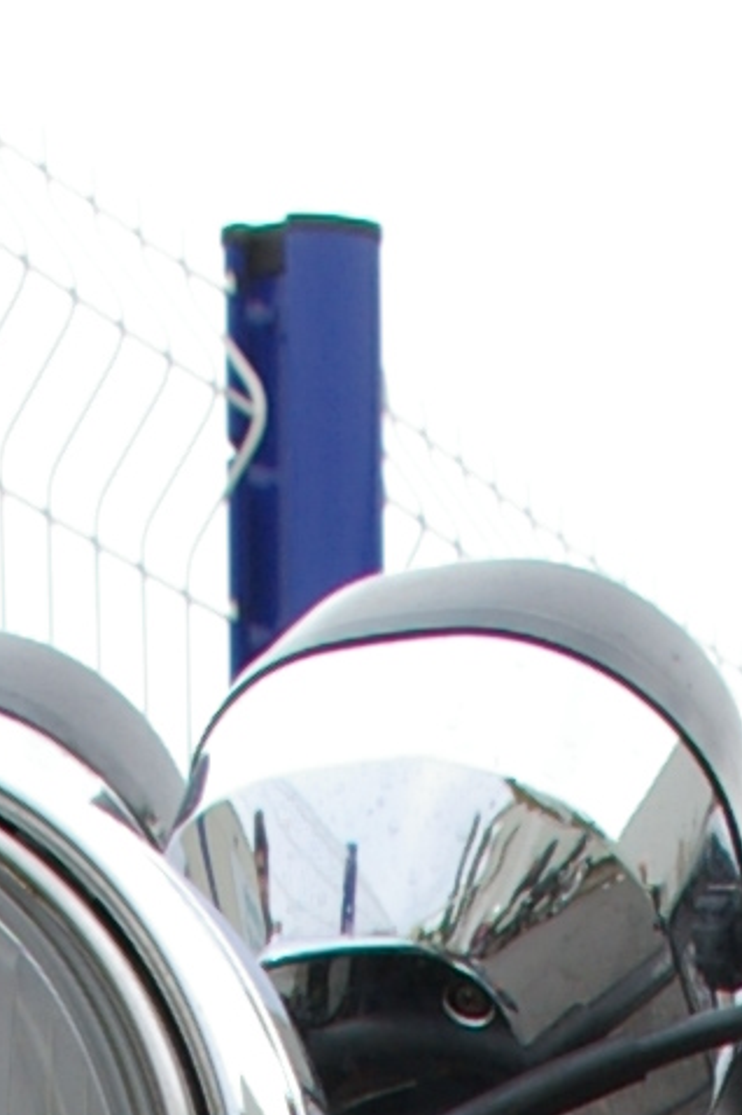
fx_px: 5263
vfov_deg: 10.0
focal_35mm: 170
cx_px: 511
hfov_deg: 8.1
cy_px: 2979
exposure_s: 1/90
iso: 200
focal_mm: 18
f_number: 8
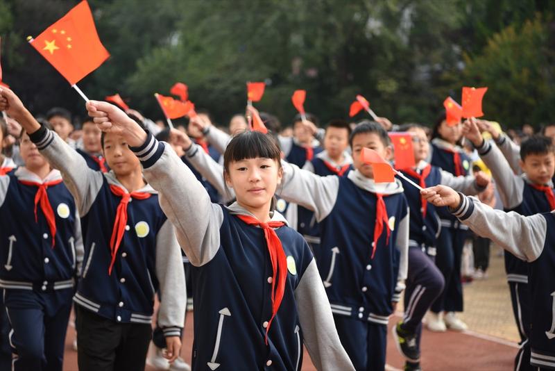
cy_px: 186
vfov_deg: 20.9
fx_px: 1002
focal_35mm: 65
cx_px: 278
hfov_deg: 30.9
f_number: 2.8
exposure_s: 1/500
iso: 160
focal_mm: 65
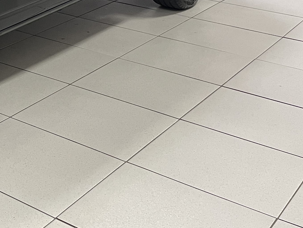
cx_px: -128
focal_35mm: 77
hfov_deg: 21.8
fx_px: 674
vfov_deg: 17.8
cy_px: -76
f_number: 1.6
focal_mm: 5.1
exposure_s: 1/60
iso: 200
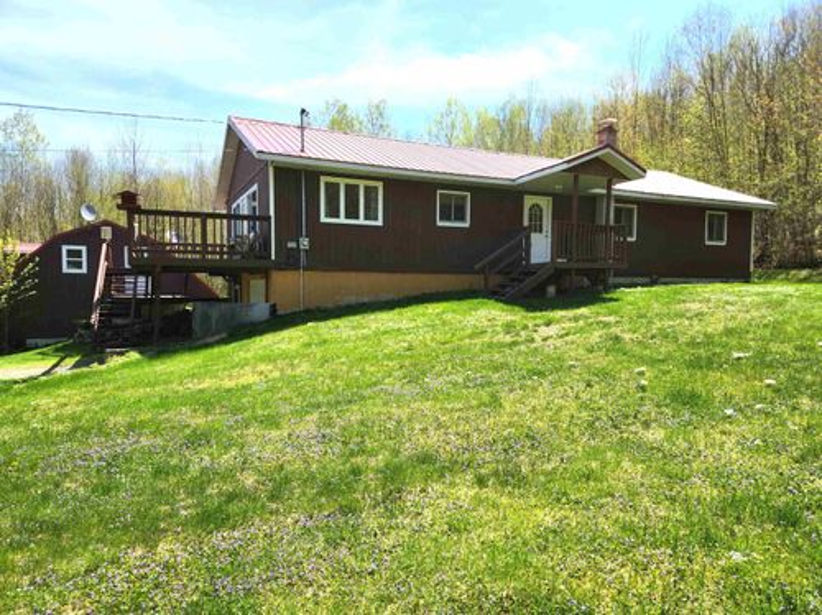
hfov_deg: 74.0
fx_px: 546
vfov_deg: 58.8
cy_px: 308
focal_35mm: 23
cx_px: 411
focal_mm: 5.4
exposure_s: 1/1433
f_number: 1.8
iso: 20
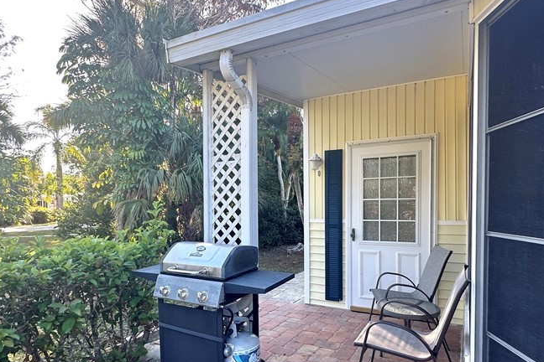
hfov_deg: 76.1
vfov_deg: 54.7
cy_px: 217
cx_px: 280
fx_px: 348
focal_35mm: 23
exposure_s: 1/133
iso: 40
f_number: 2.2
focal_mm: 2.22
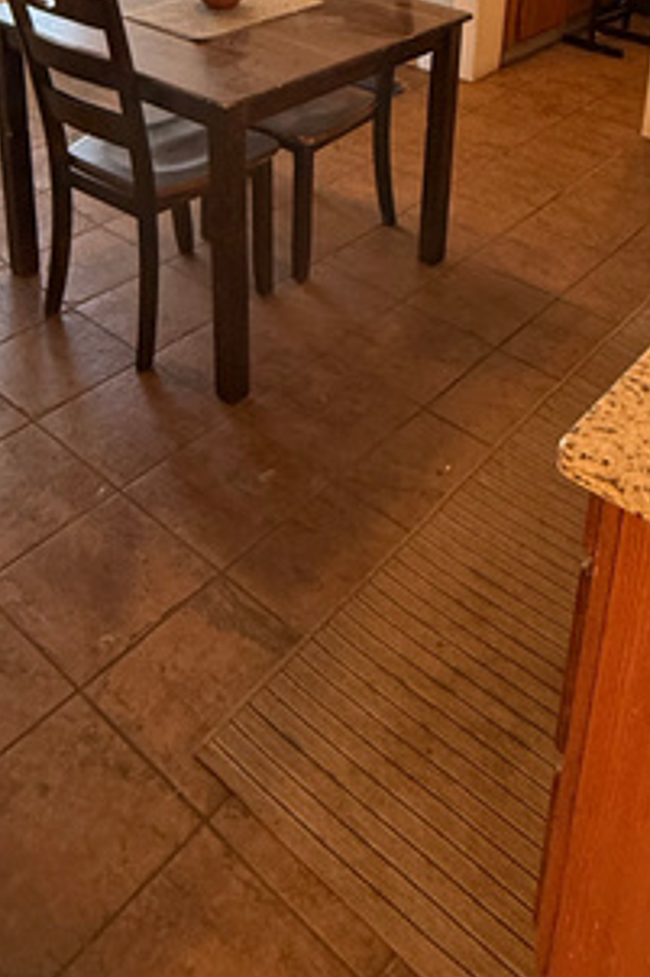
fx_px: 1003
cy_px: 74
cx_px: 385
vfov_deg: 46.2
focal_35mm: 37
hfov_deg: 35.8
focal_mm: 2.22
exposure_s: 1/60
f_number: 2.2
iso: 250
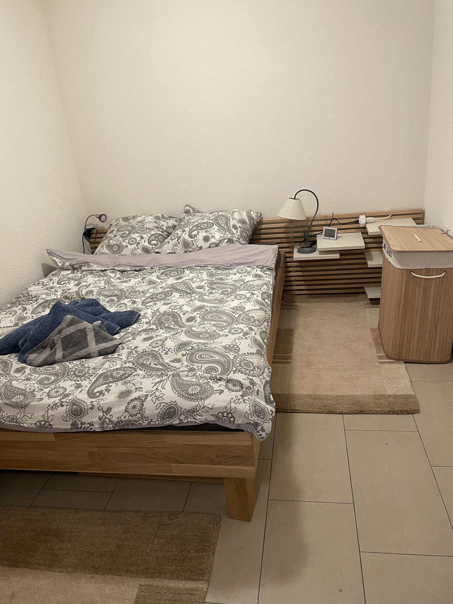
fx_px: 454
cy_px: 302
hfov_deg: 53.1
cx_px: 226
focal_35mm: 26
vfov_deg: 67.3
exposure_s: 1/50
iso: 200
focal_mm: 4.2
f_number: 1.6
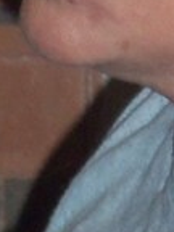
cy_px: -429
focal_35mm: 828
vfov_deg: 2.4
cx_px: 304
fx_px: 5549
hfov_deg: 1.8
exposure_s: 1/200
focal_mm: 25.3
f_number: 5.7
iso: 400
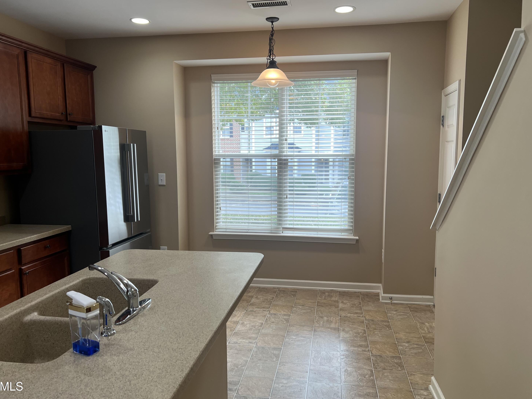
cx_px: 266
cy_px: 198
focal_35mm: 27
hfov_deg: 65.3
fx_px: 415
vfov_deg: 51.4
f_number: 1.5
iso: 50
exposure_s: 1/120
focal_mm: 5.7
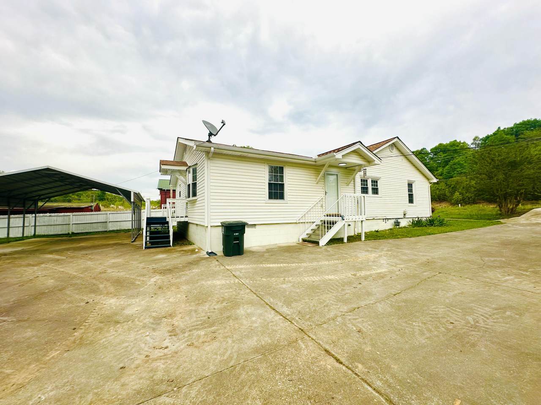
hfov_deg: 102.1
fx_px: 219
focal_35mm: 14
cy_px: 202
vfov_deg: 85.7
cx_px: 270
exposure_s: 1/211
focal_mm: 2.22
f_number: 2.2
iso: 40
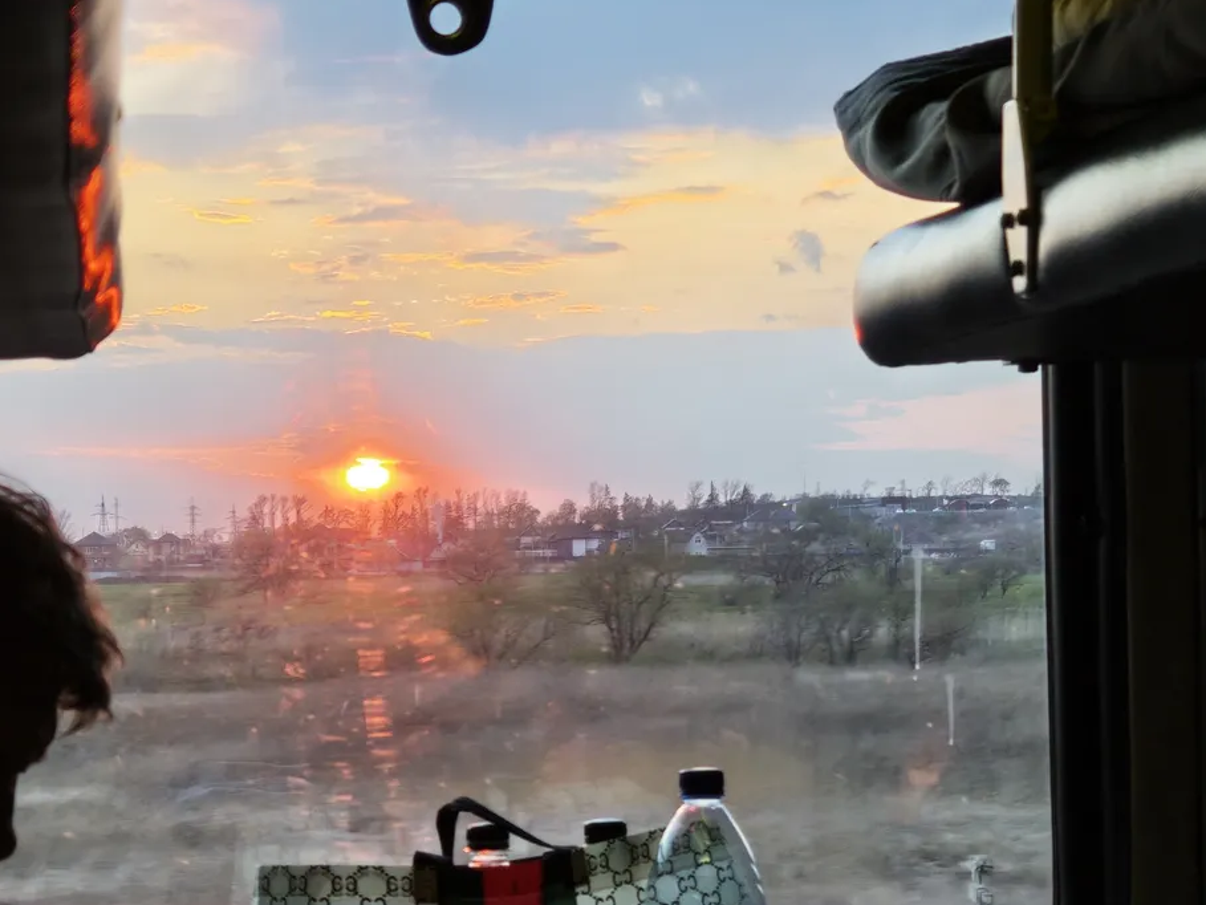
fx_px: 3310
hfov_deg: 20.6
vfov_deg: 15.5
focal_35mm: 95
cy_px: 594
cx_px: 637
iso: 200
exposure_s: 1/100
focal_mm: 9
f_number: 2
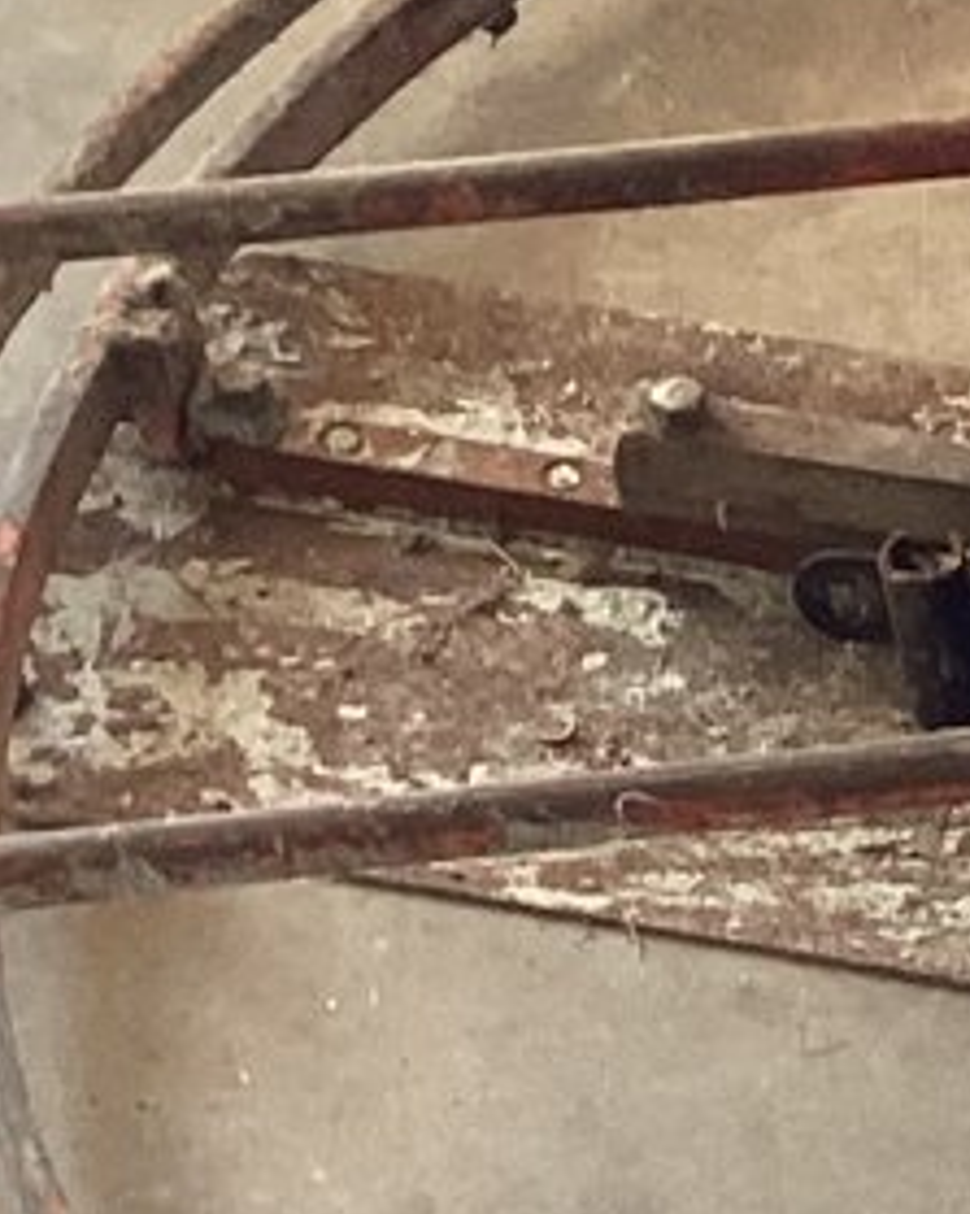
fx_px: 5888
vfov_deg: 11.8
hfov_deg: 9.0
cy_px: 463
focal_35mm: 164
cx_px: 1755
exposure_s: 1/60
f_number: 2.4
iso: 100
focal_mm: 3.3
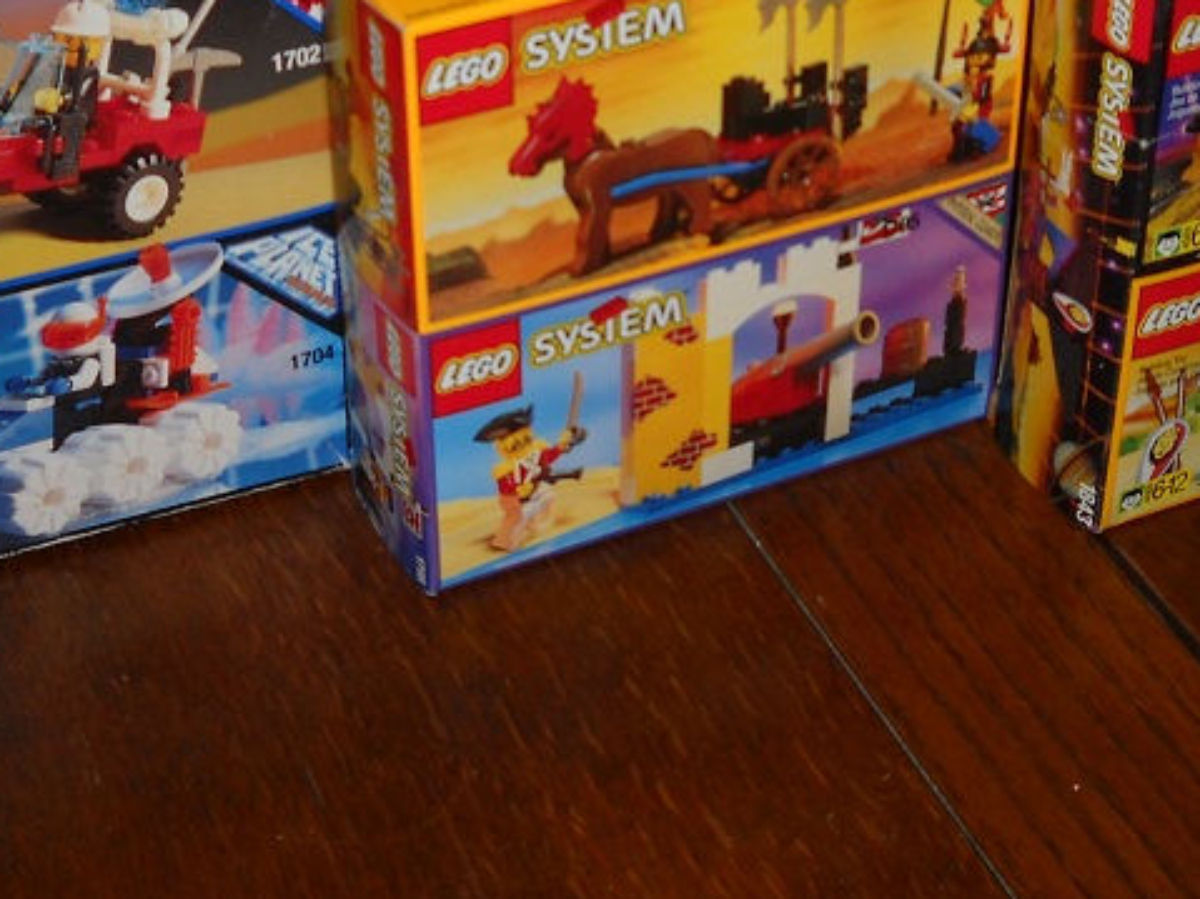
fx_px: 2669
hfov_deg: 25.3
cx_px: 691
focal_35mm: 77
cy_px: 177
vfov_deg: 18.9
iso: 64
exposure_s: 1/30
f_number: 3.1
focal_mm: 6.72
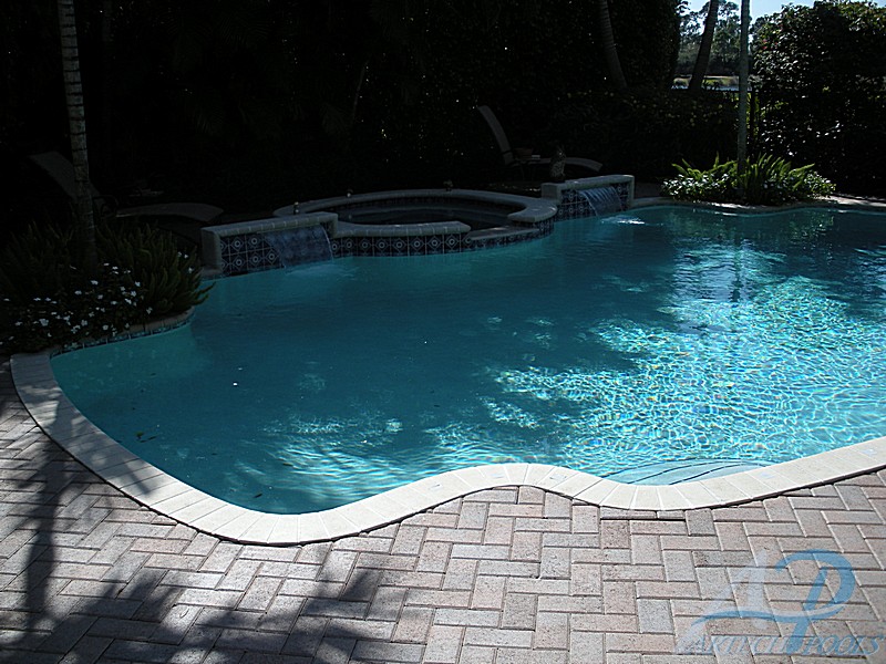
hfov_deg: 51.4
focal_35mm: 36
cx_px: 443
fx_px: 921
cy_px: 332
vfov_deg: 39.7
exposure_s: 1/790
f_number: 3.5
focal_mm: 6.3
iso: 64
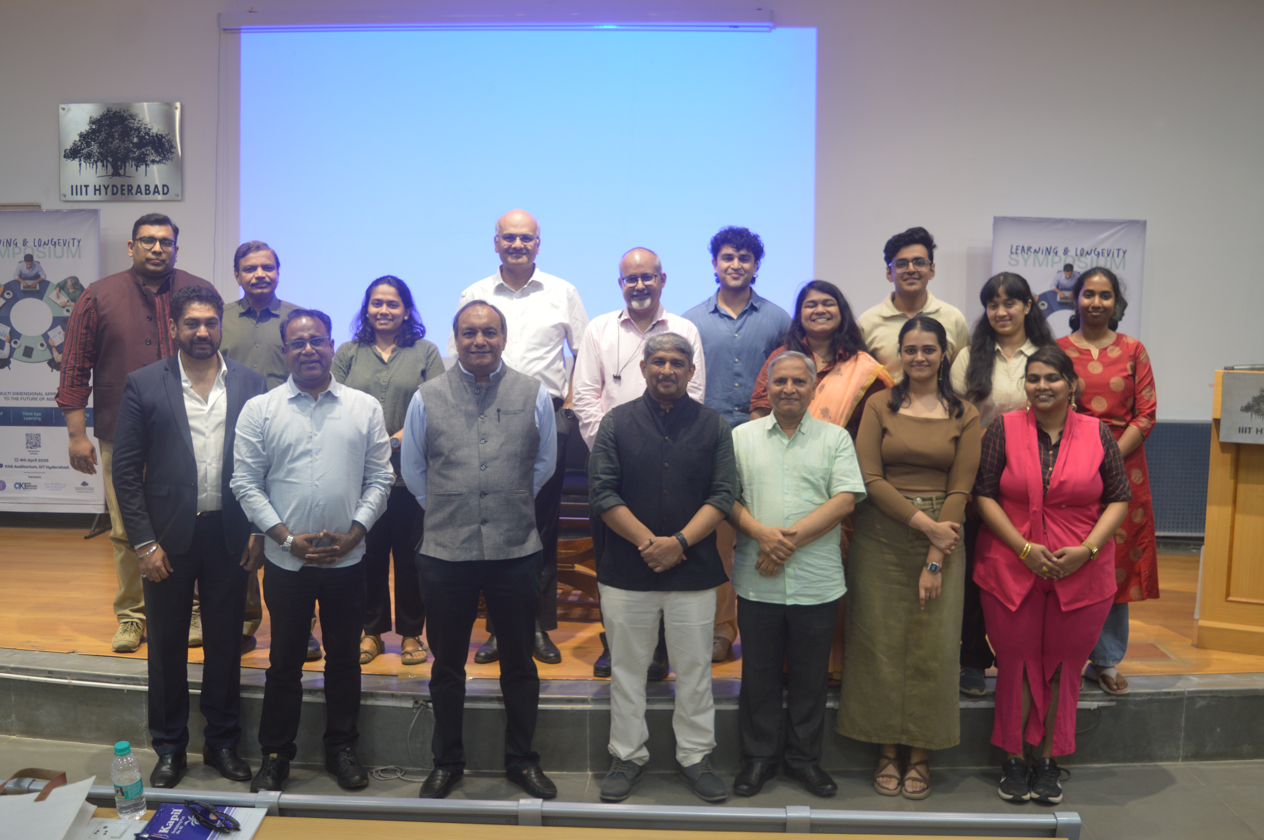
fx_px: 1210
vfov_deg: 38.3
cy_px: 420
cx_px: 632
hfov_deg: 55.1
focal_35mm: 34
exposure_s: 1/20
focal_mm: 23
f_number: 3.8
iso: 400
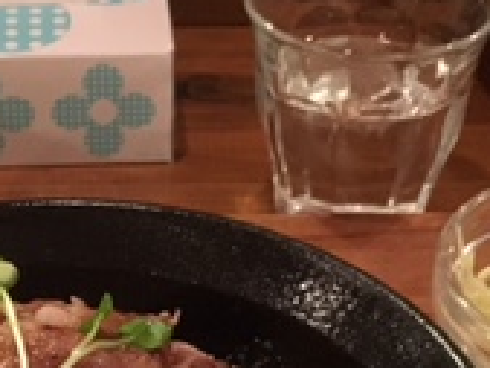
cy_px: 423
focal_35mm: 110
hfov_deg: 17.7
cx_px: 93
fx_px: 1558
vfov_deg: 13.2
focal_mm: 4.15
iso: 250
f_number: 2.2
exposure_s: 1/15
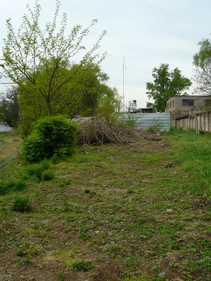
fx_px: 406
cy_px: 125
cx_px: 136
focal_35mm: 50
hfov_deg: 29.0
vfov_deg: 38.1
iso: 100
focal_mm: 6
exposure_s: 1/100
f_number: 7.1
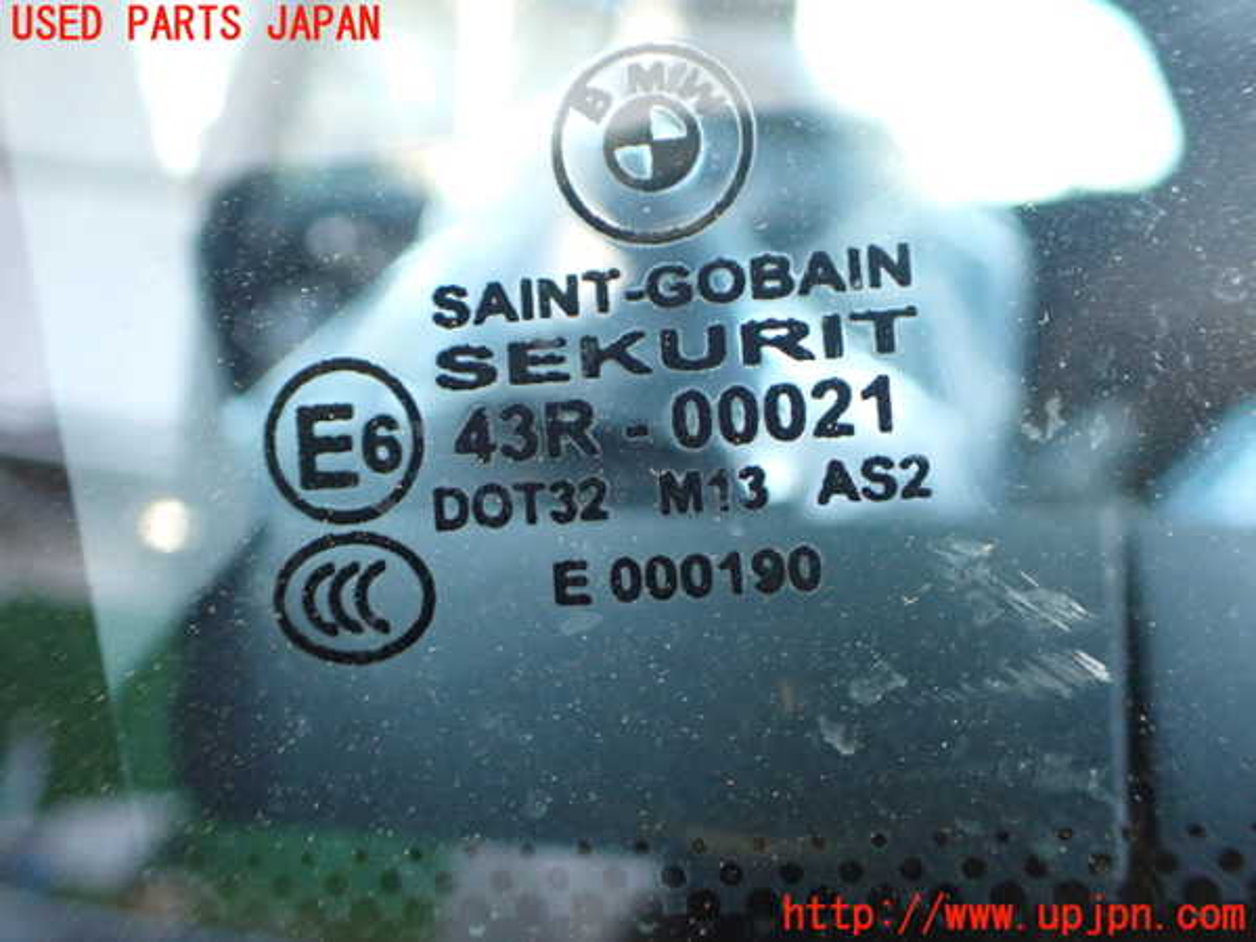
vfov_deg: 46.8
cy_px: 471
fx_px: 1089
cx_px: 628
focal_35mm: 30
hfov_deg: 60.0
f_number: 2.3
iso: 800
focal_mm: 5.4
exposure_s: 1/40
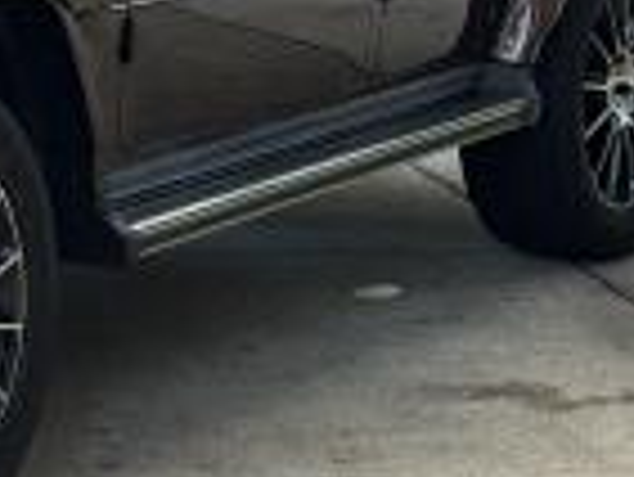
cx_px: -202
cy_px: -130
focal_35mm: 171
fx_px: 3135
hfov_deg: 11.2
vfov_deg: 8.6
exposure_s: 1/208
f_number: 1.78
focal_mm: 6.76
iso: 64
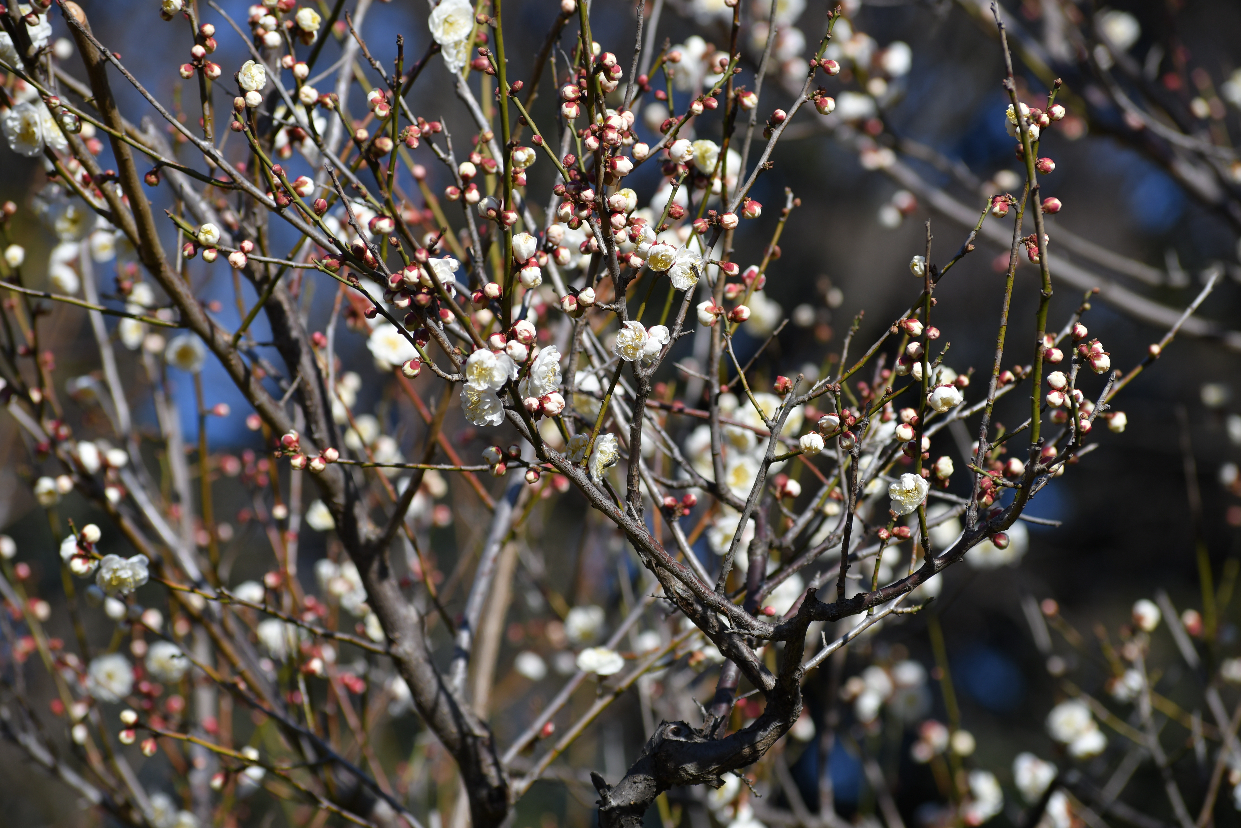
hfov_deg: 9.1
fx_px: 7756
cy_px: 414
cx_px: 620
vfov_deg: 6.1
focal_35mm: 225
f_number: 6.3
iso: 100
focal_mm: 150
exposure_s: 1/640
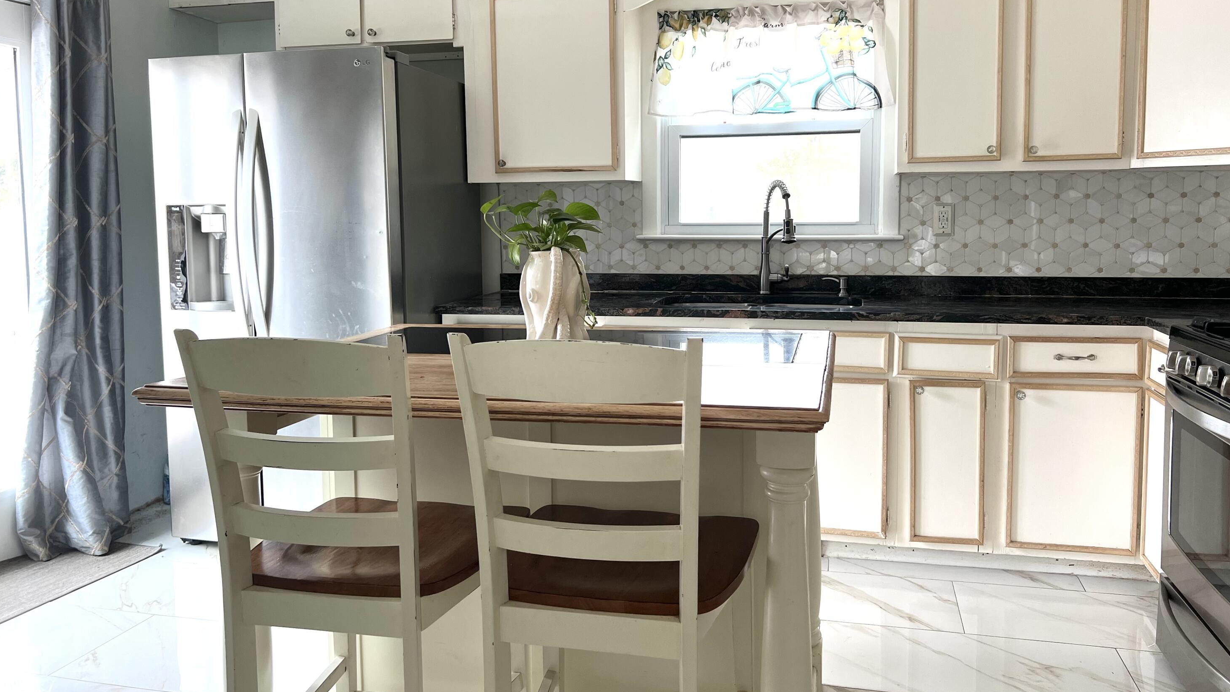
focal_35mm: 29
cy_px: 289
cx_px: 624
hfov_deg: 66.1
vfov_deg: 40.1
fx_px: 946
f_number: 1.5
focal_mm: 5.7
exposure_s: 1/121
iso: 64
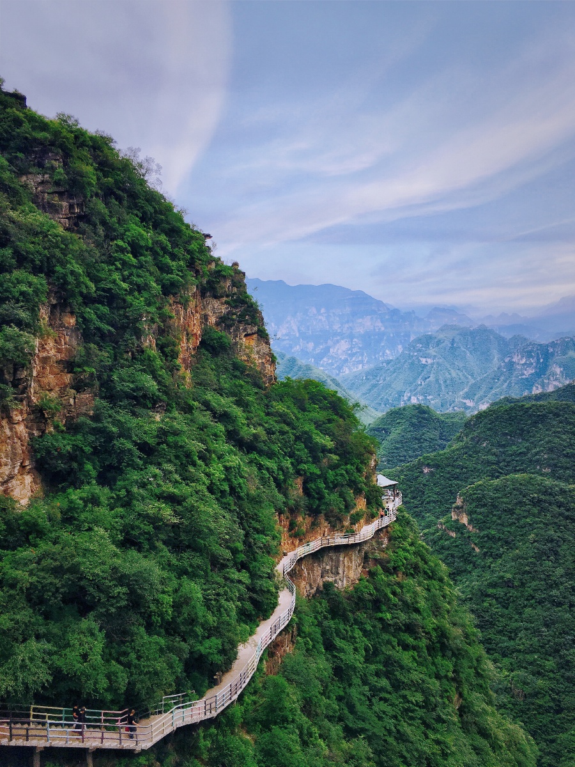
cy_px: 384
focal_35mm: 29
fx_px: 642
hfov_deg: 48.2
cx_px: 288
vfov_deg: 61.7
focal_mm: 4.15
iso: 25
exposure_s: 1/346
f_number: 2.2
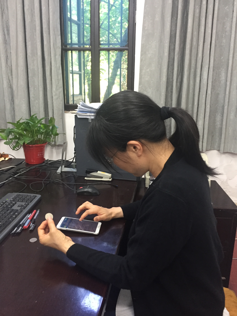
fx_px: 265
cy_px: 158
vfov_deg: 61.7
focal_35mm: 29
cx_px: 118
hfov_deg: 48.2
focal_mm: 4.15
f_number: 2.2
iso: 200
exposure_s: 1/33
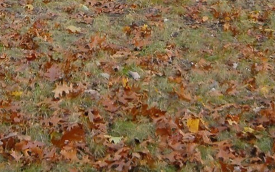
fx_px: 870
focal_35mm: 116
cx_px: 107
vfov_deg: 10.3
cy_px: -189
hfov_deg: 17.9
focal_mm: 18
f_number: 6.3
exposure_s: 1/160
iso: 400
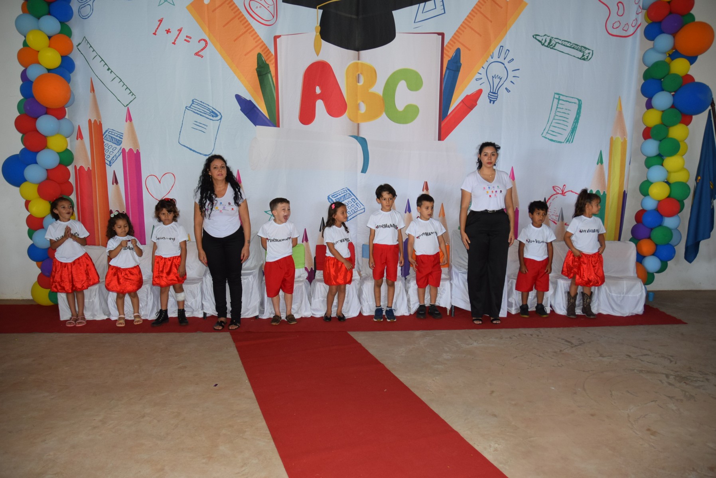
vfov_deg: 48.0
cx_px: 358
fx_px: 537
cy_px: 239
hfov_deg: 67.3
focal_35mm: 27
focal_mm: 18
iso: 800
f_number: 4.5
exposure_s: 1/80
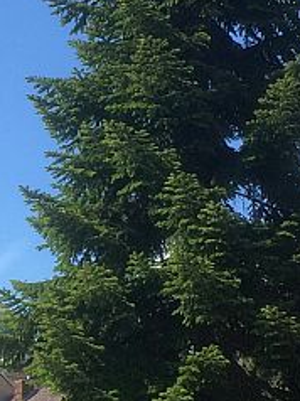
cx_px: -138
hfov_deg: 11.0
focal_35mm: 130
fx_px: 1505
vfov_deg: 15.1
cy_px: 289
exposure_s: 1/1130
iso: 32
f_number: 2.2
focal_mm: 4.15
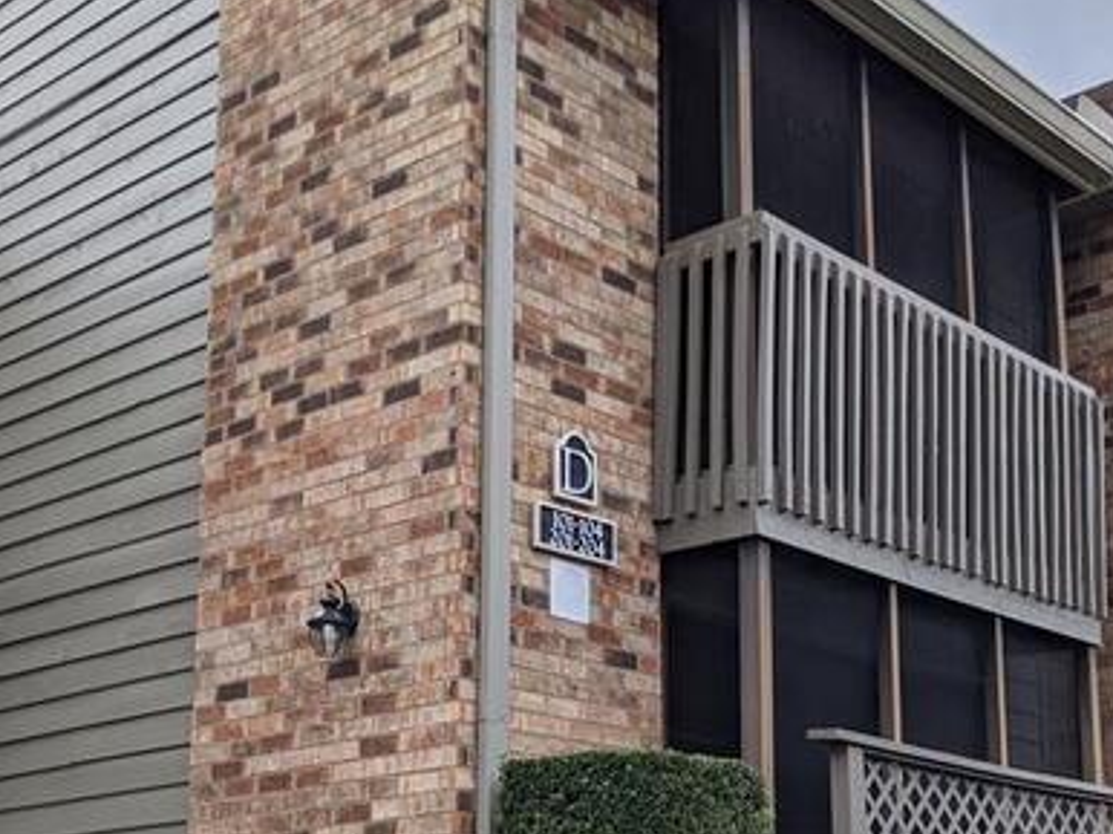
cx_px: 666
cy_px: 615
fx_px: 1799
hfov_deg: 34.3
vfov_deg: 25.8
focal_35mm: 56
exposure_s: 1/217
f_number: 1.73
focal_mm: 4.38
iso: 41
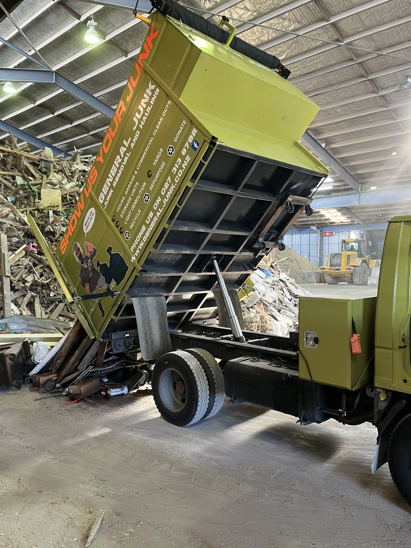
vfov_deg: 65.3
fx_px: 427
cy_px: 270
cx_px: 212
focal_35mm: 27
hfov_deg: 51.3
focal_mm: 5.1
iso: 200
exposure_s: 1/50
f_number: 1.6
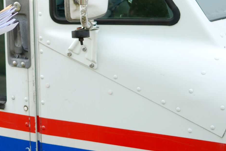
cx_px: -40
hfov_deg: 12.2
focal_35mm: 165
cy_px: 13
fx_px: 1037
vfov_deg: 8.3
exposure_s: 1/500
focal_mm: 40
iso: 125
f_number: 2.8
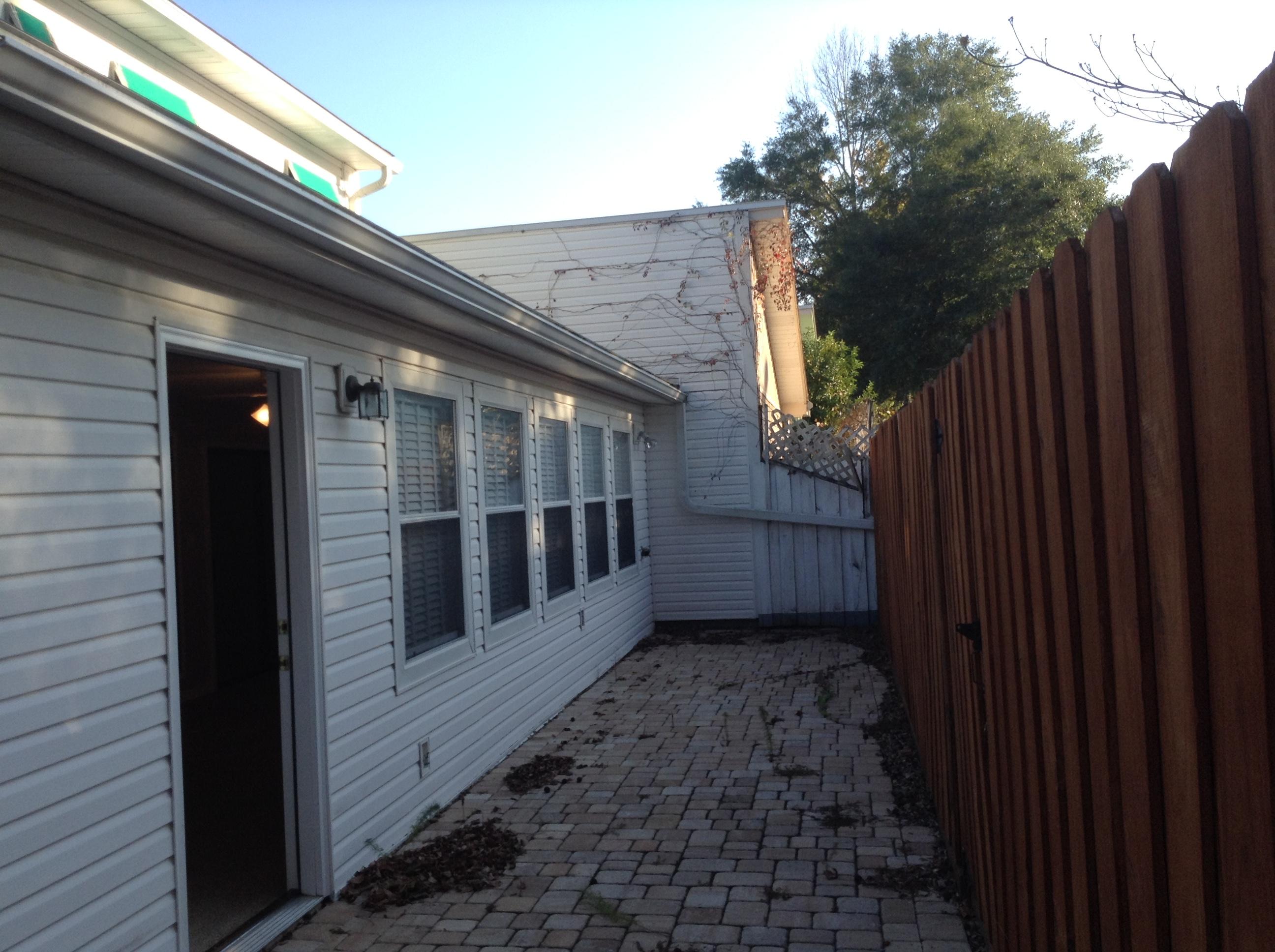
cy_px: 476
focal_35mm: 33
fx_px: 1214
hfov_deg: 55.4
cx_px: 638
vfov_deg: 42.8
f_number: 2.4
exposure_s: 1/341
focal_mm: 3.3
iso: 25
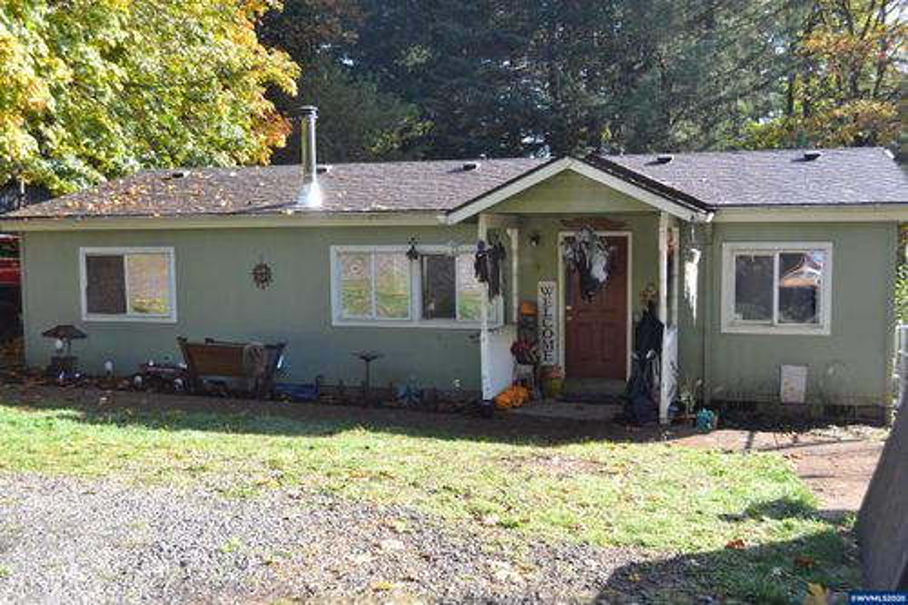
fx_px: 908
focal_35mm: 36
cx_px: 454
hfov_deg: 53.1
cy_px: 302
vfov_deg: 36.8
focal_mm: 24
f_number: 5.6
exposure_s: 1/60
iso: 100
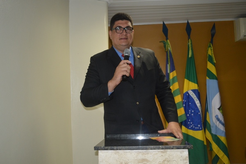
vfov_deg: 41.6
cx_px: 123
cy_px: 82
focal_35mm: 32
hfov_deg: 59.5
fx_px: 215
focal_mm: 21
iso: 1100
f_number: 3.8
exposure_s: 1/60
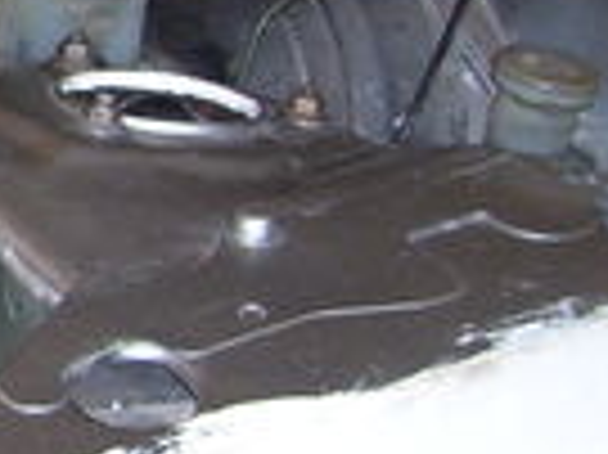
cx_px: -811
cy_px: 4
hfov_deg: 10.0
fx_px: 3071
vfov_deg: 8.4
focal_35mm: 175
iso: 80
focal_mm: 6
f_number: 2.7
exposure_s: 1/60
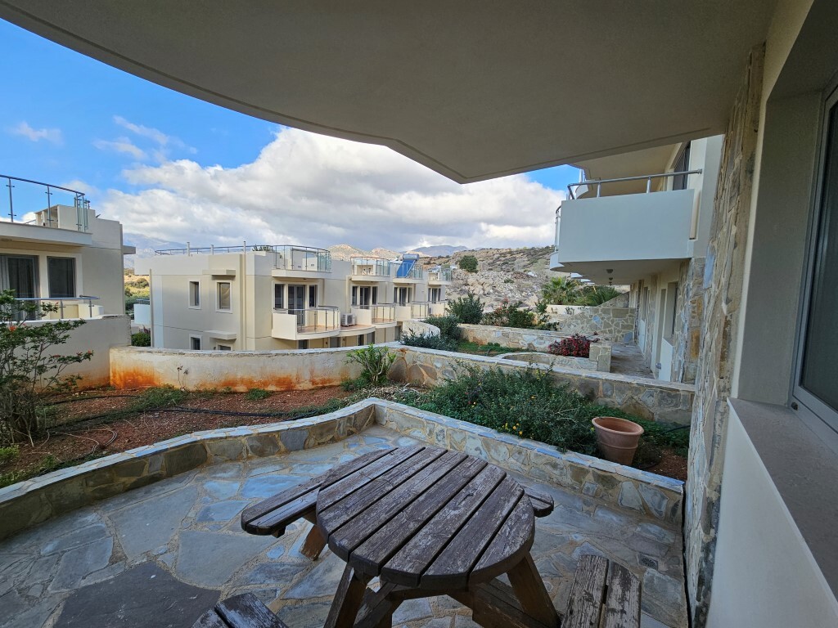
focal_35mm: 13
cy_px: 314
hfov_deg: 106.2
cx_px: 419
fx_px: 315
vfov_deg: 89.9
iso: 50
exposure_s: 1/807
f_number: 2.2
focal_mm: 2.2
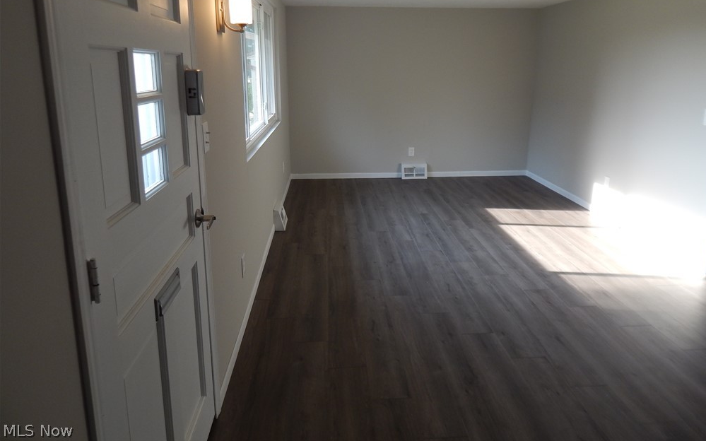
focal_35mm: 25
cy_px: 171
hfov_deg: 72.5
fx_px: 481
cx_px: 361
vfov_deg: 48.9
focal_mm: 4
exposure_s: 1/80
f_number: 3
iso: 125
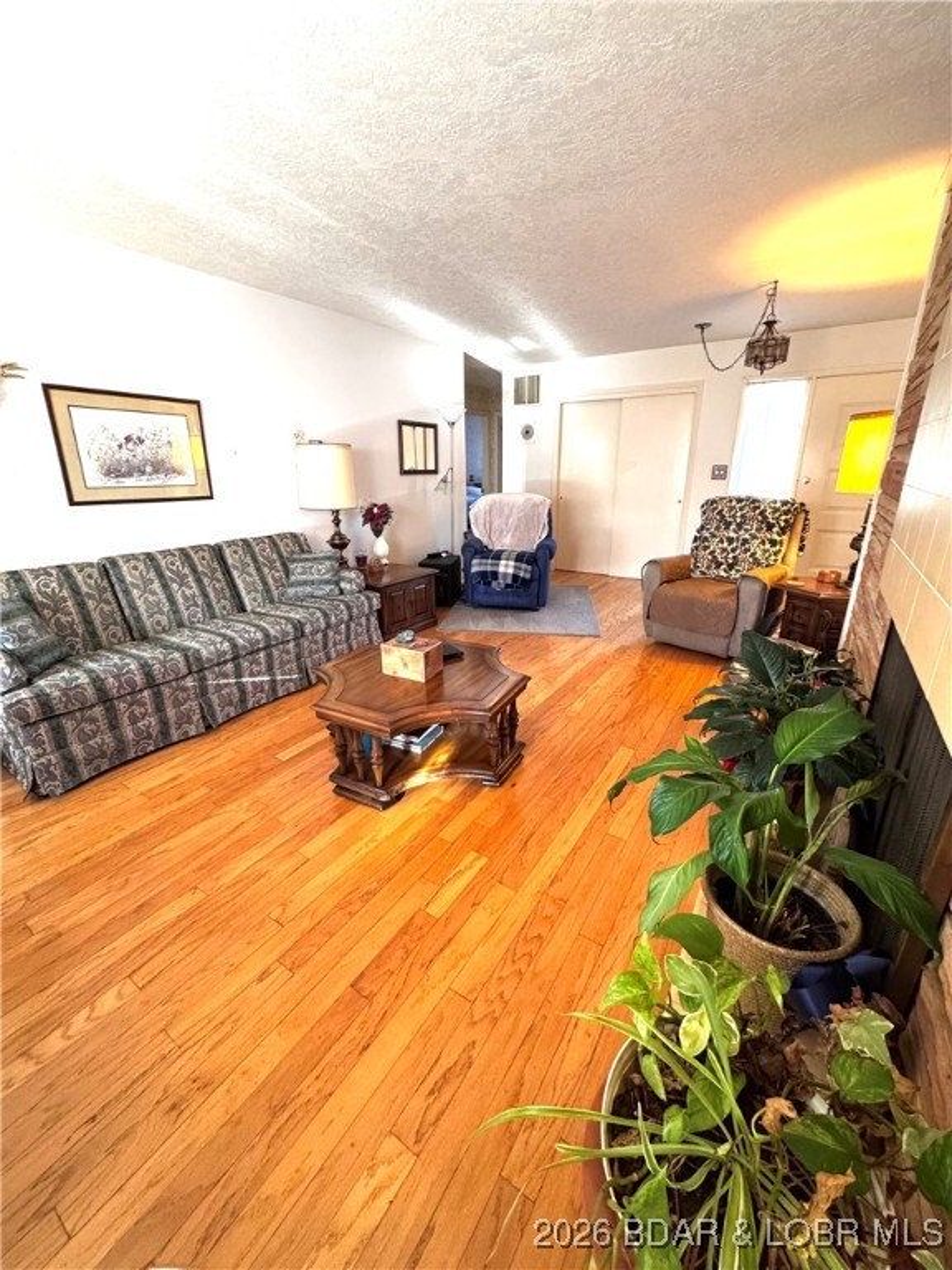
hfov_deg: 85.7
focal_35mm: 14
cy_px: 635
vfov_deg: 102.1
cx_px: 476
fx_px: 513
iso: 500
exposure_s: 1/60
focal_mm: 2.22
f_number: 2.2
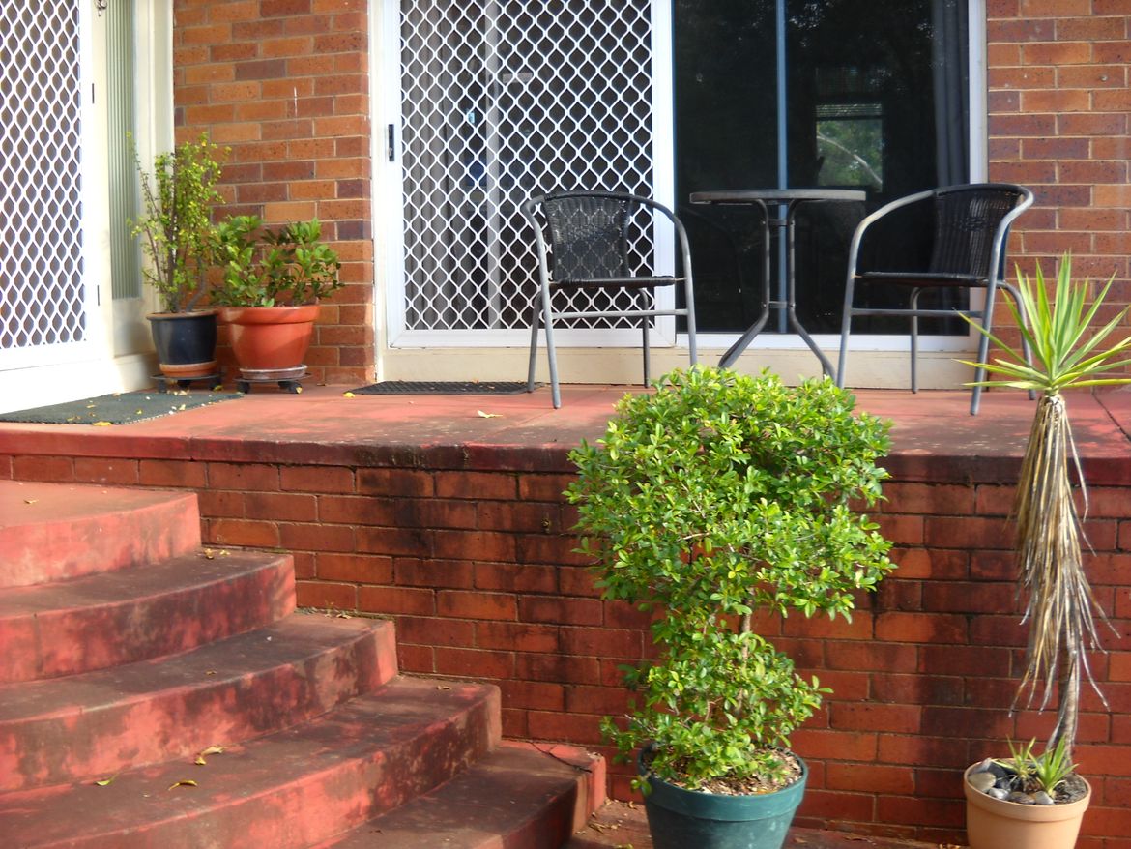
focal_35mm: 41
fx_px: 1340
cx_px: 566
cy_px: 424
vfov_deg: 35.1
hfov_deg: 45.8
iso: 64
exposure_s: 1/47
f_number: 3.1
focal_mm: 6.72
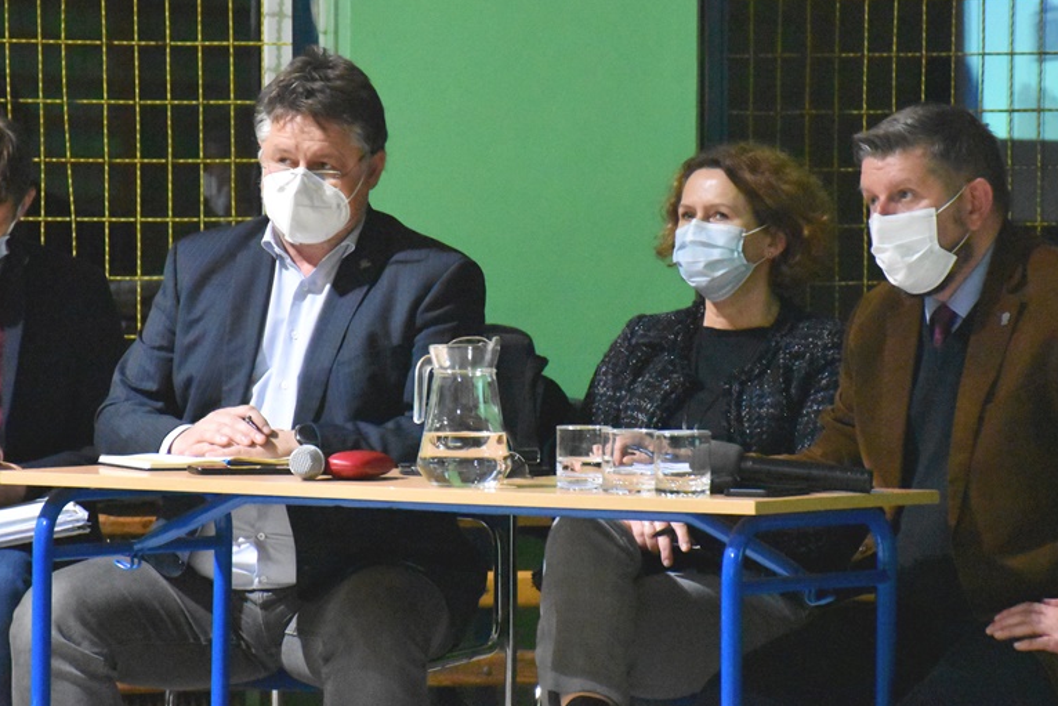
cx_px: 501
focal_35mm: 206
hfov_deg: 10.0
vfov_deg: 6.7
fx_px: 6045
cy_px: 296
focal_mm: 105
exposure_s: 1/100
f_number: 5.6
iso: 12800
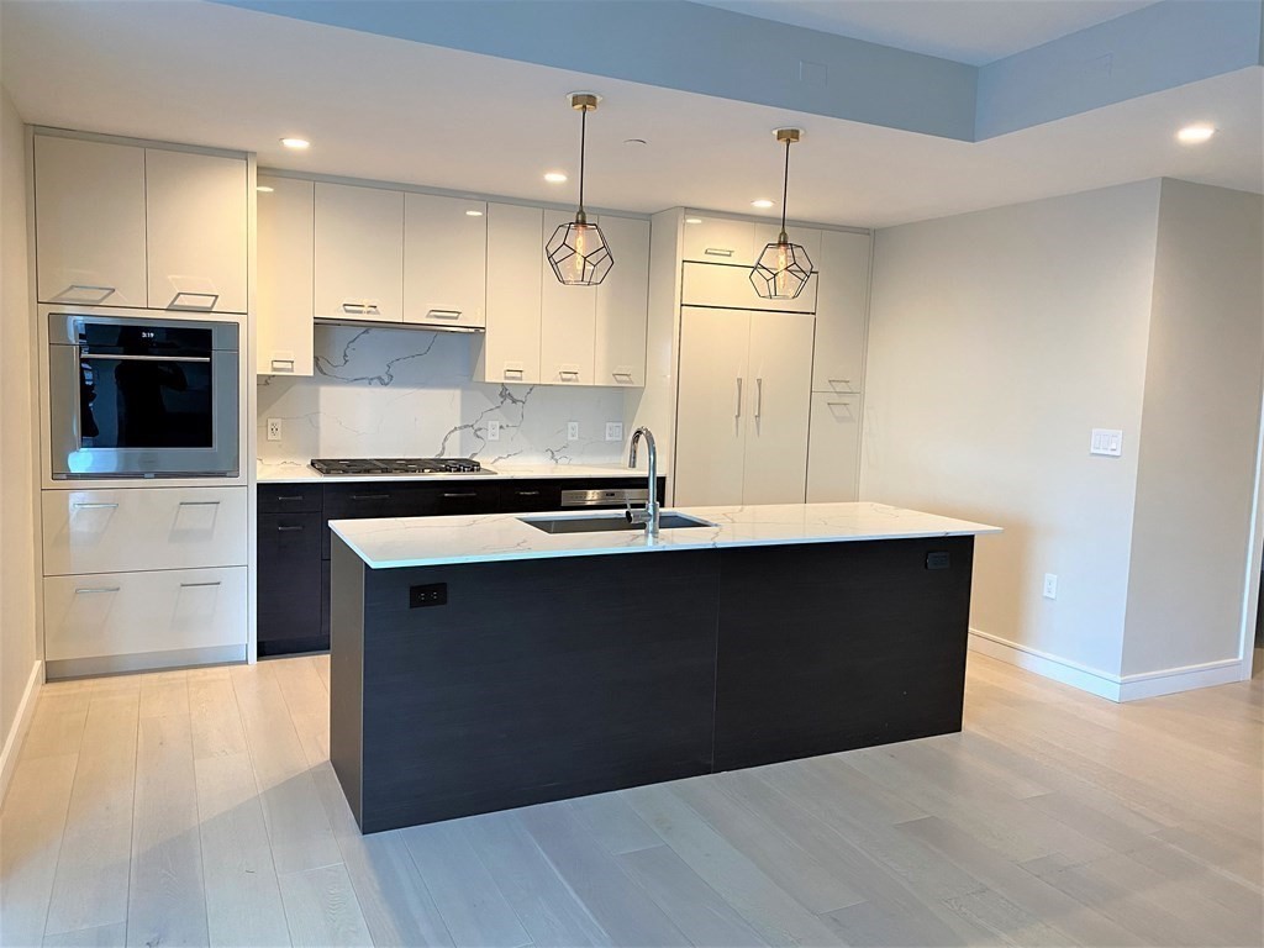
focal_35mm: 26
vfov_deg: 53.1
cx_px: 632
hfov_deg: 67.3
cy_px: 474
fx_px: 949
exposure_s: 1/60
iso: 160
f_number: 1.8
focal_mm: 4.25
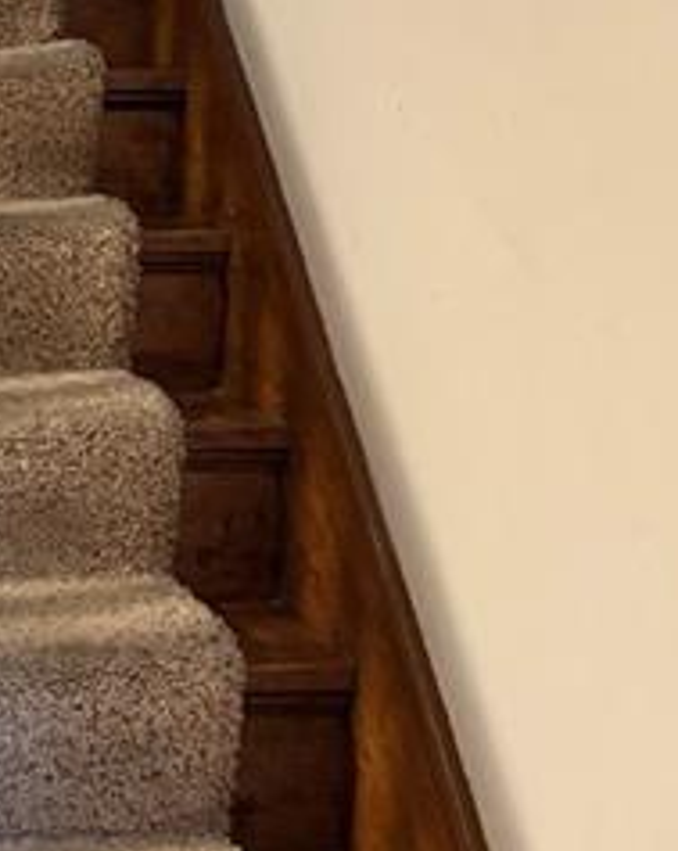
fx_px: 1910
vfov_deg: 24.6
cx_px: -258
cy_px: 140
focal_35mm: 76
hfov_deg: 18.4
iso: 640
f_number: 1.78
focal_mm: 6.76
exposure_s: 1/40
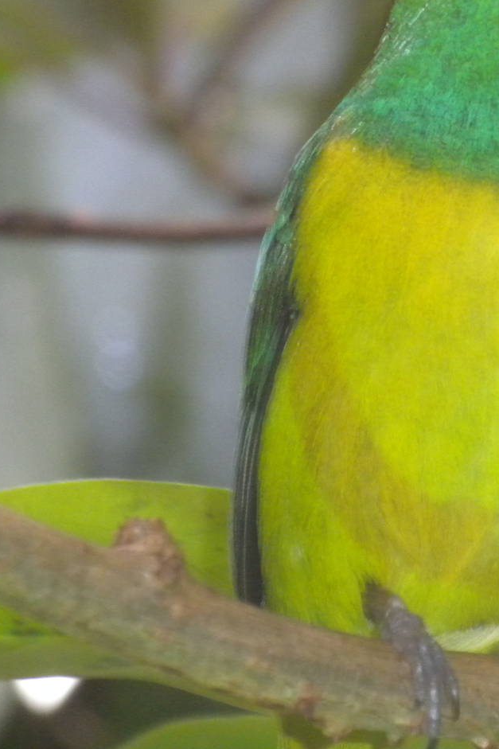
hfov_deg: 3.3
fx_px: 8756
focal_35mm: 421
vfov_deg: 4.9
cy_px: 286
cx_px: 334
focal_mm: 42.1
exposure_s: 1/30
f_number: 5.2
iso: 400
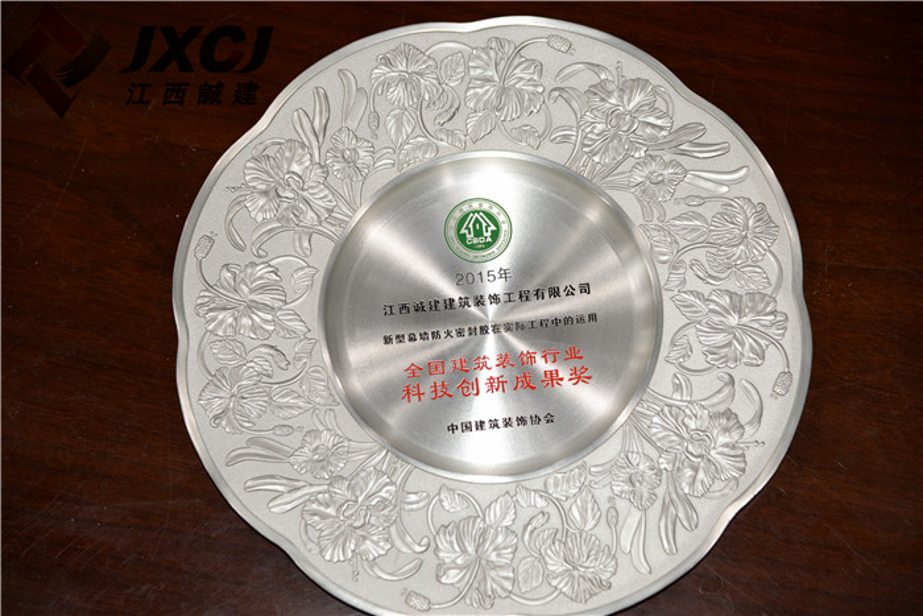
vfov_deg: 11.4
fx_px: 3077
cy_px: 308
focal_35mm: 120
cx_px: 462
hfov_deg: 17.1
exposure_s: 1/125
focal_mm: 120
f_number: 5
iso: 800
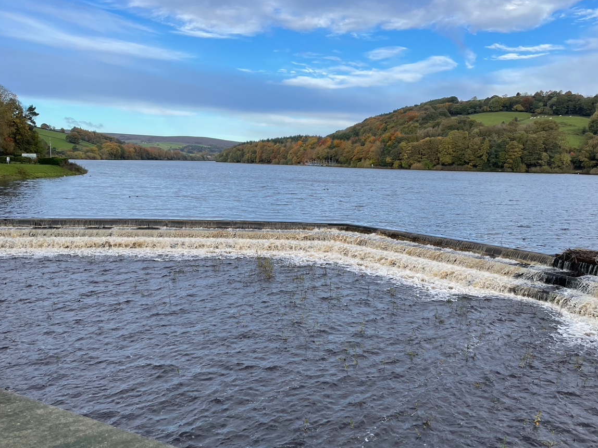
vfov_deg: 48.2
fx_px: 501
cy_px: 236
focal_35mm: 29
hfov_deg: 61.6
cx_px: 313
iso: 32
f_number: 1.6
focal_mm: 4.2
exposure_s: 1/1304
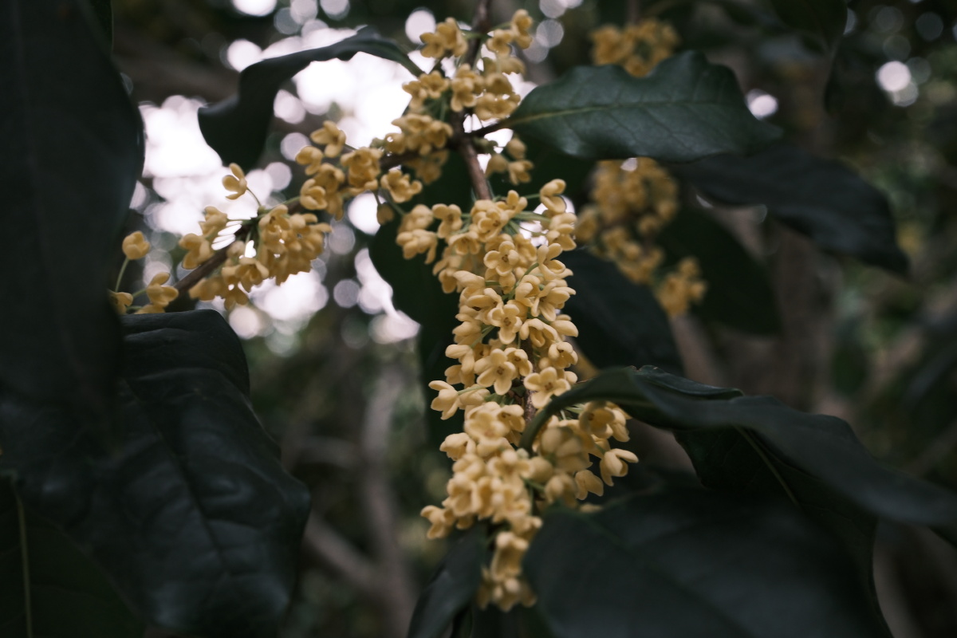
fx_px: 1196
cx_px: 478
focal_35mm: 45
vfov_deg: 29.9
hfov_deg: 43.6
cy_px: 319
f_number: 5.6
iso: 640
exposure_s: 1/45
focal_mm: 30
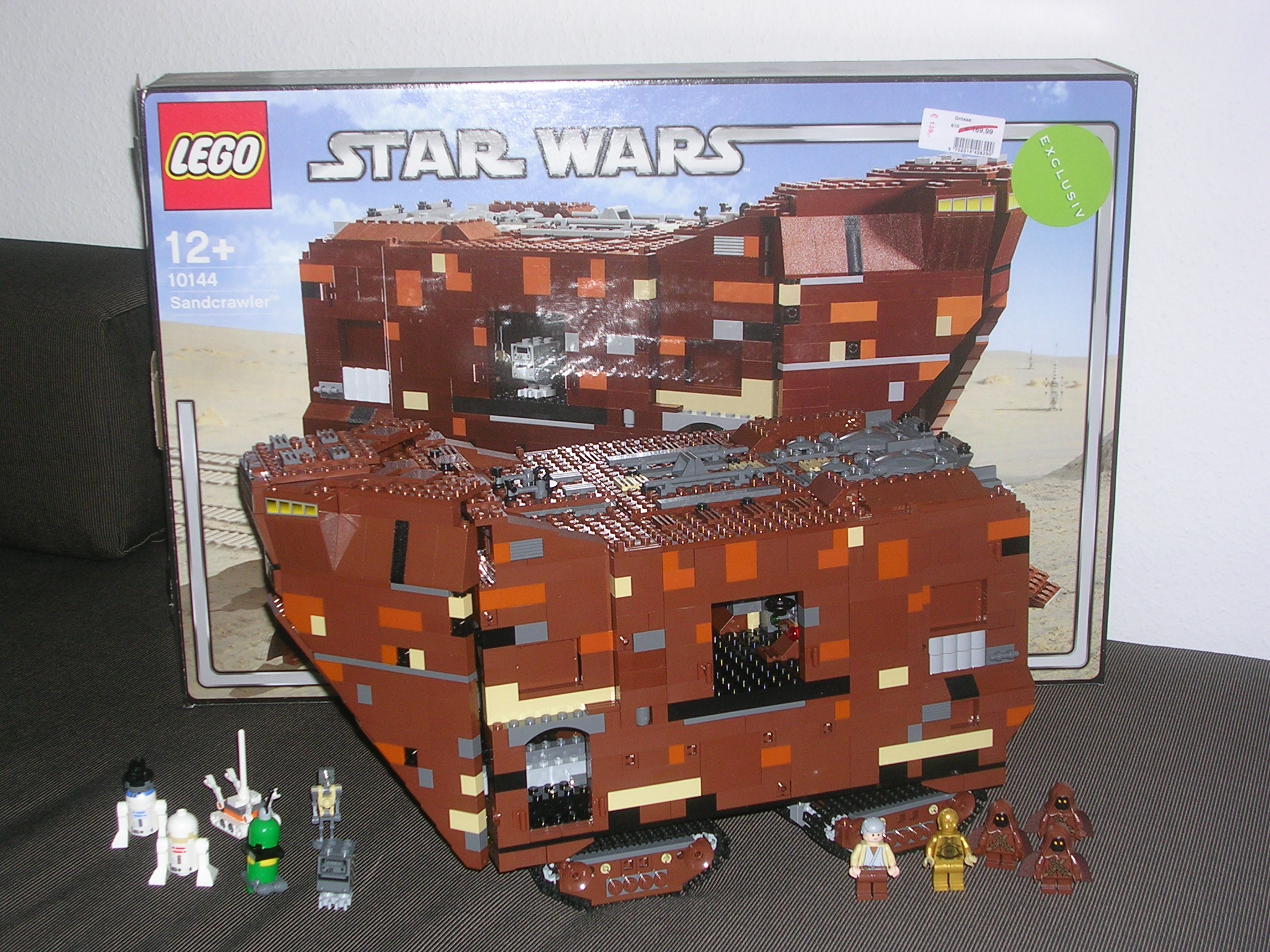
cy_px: 476
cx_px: 635
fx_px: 2201
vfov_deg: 24.4
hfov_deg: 32.2
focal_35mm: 60
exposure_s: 1/60.1
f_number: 3.4
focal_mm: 9.1
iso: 50
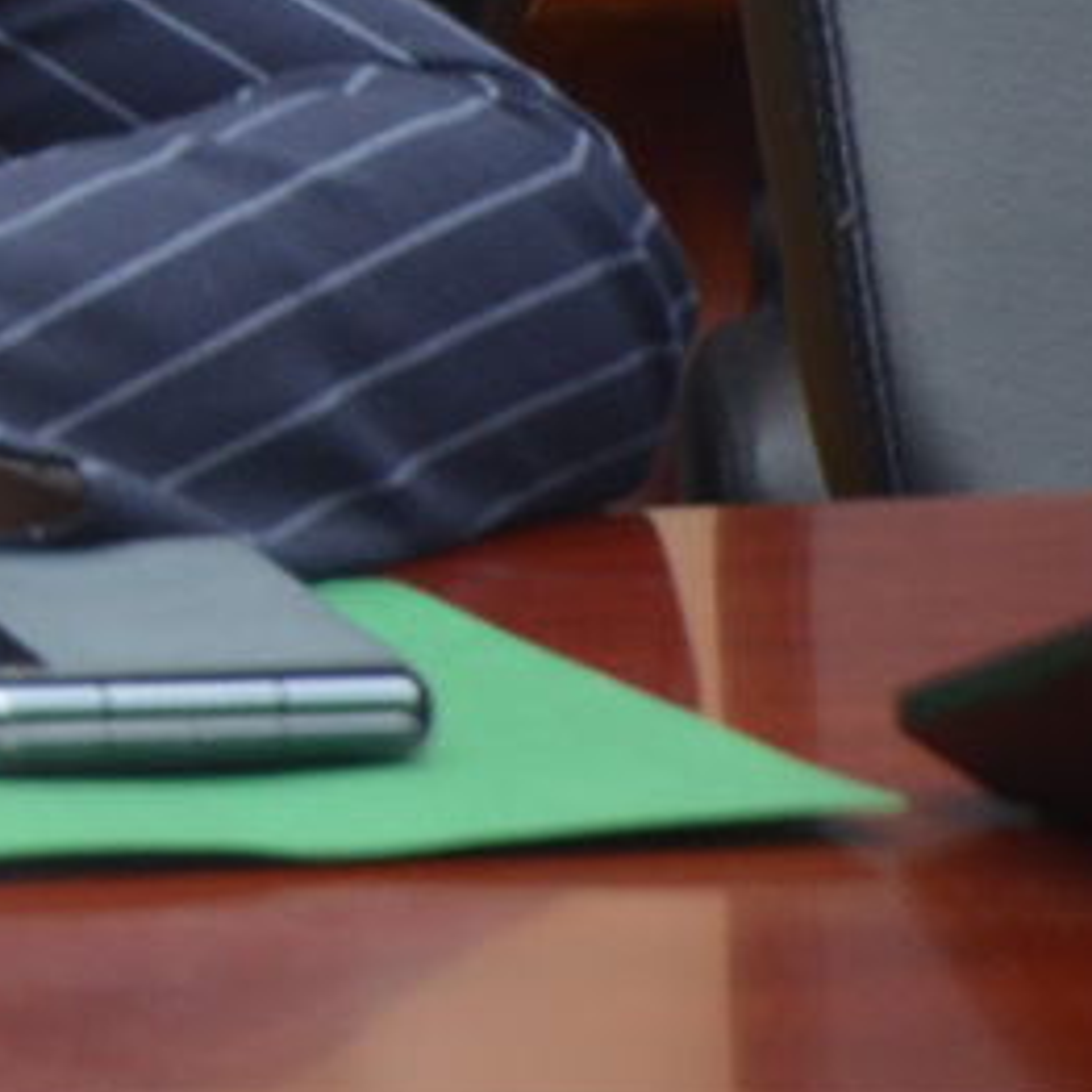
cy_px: -823
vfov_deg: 3.0
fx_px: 20603
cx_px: -1734
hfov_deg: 3.0
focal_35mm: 577
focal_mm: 85
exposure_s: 1/25
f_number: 6.3
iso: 400
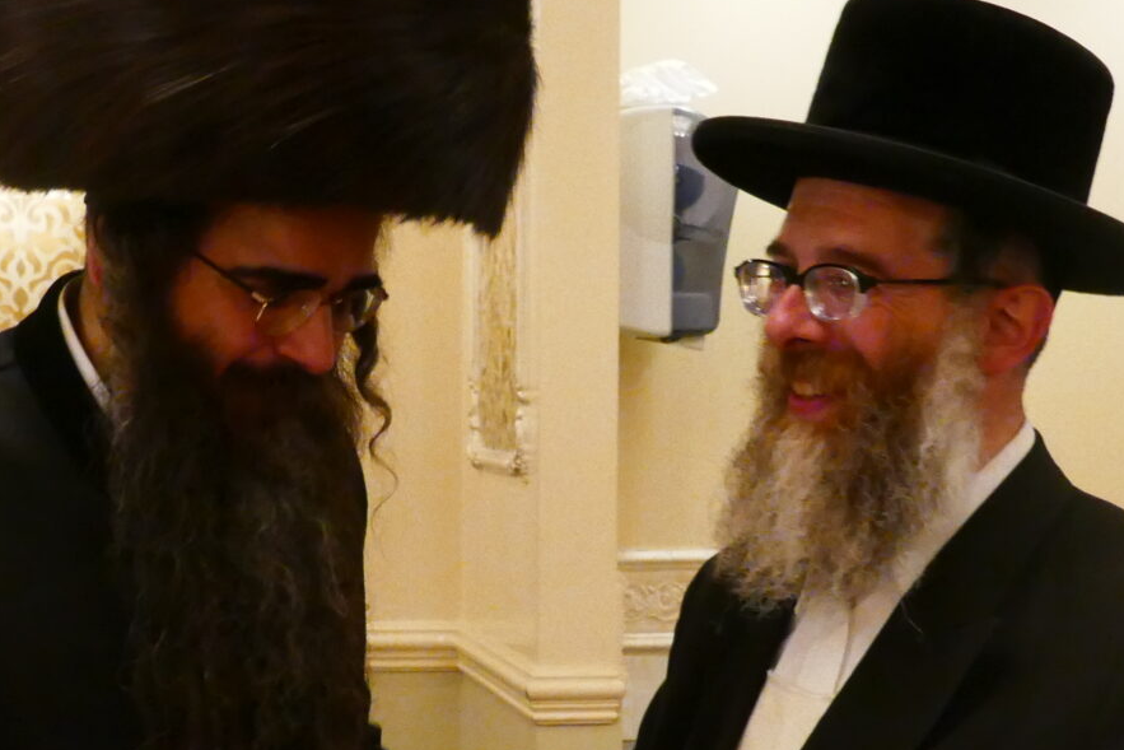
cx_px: 505
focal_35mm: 116
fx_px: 3622
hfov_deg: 17.6
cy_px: 487
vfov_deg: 11.8
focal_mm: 14.5
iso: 1600
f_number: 8
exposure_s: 1/25
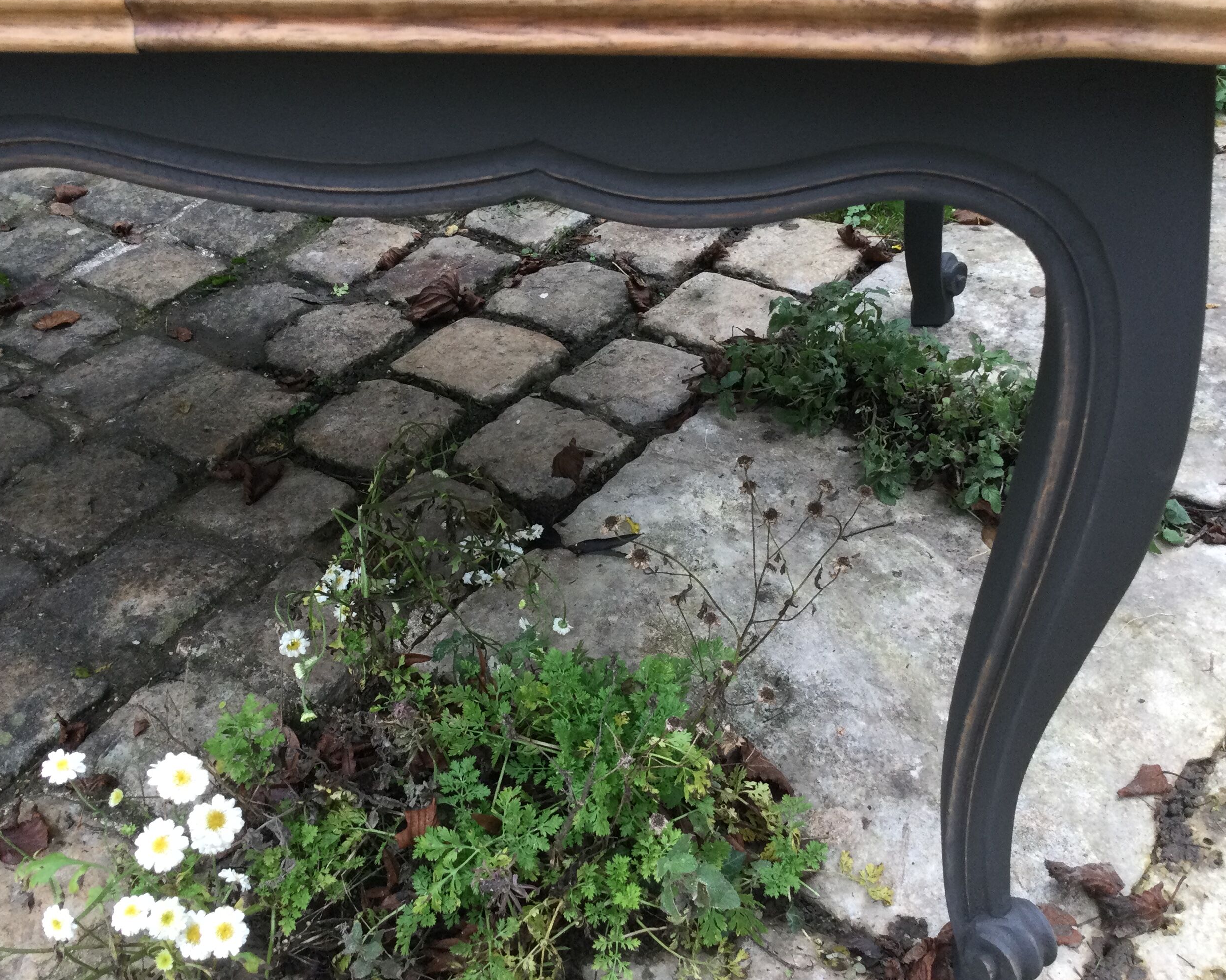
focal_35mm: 40
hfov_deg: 45.8
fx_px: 1451
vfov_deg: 37.3
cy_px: 434
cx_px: 562
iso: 32
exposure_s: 1/33
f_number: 2.4
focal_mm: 3.3
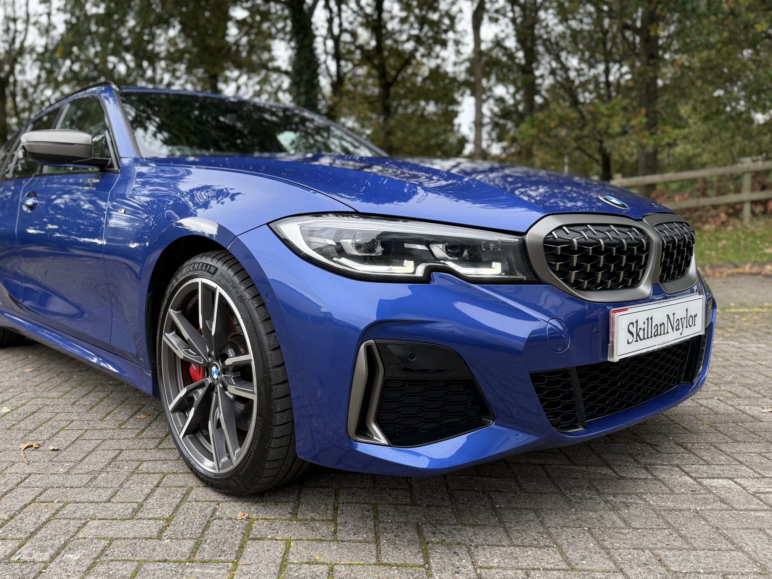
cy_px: 279
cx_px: 325
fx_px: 625
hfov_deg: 63.1
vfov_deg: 49.7
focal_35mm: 28
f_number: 1.78
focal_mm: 6.76
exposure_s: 1/344
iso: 100
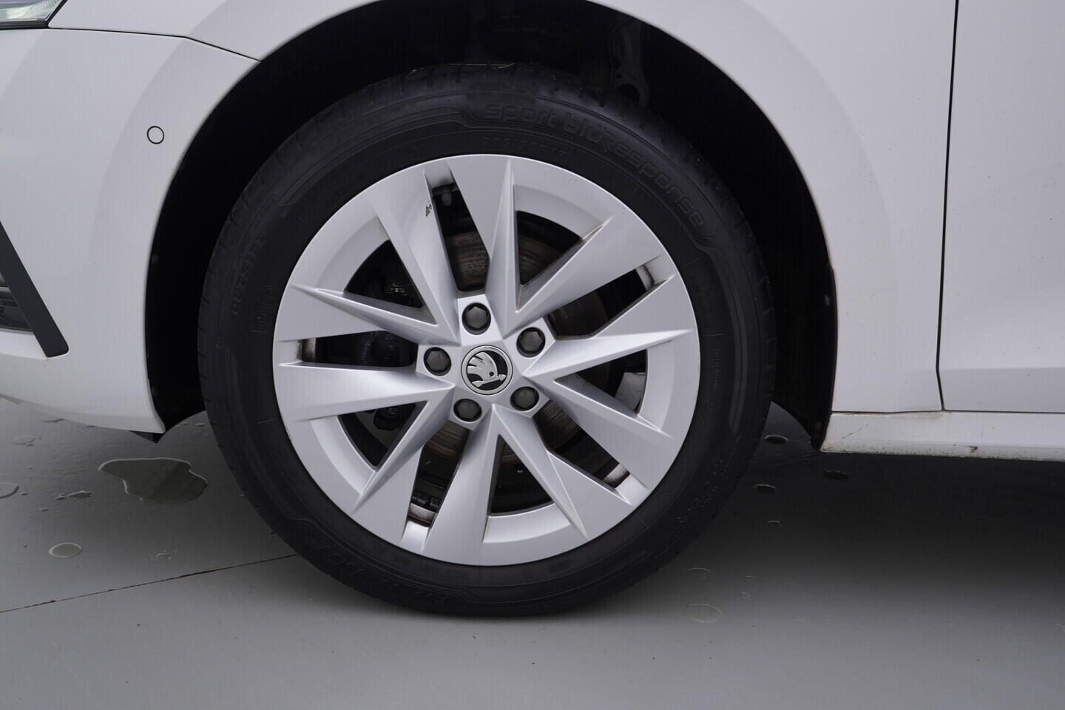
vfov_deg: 36.9
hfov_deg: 53.1
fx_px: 1065
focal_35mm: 36
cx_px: 532
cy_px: 355
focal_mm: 24
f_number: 4
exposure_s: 1/80
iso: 125
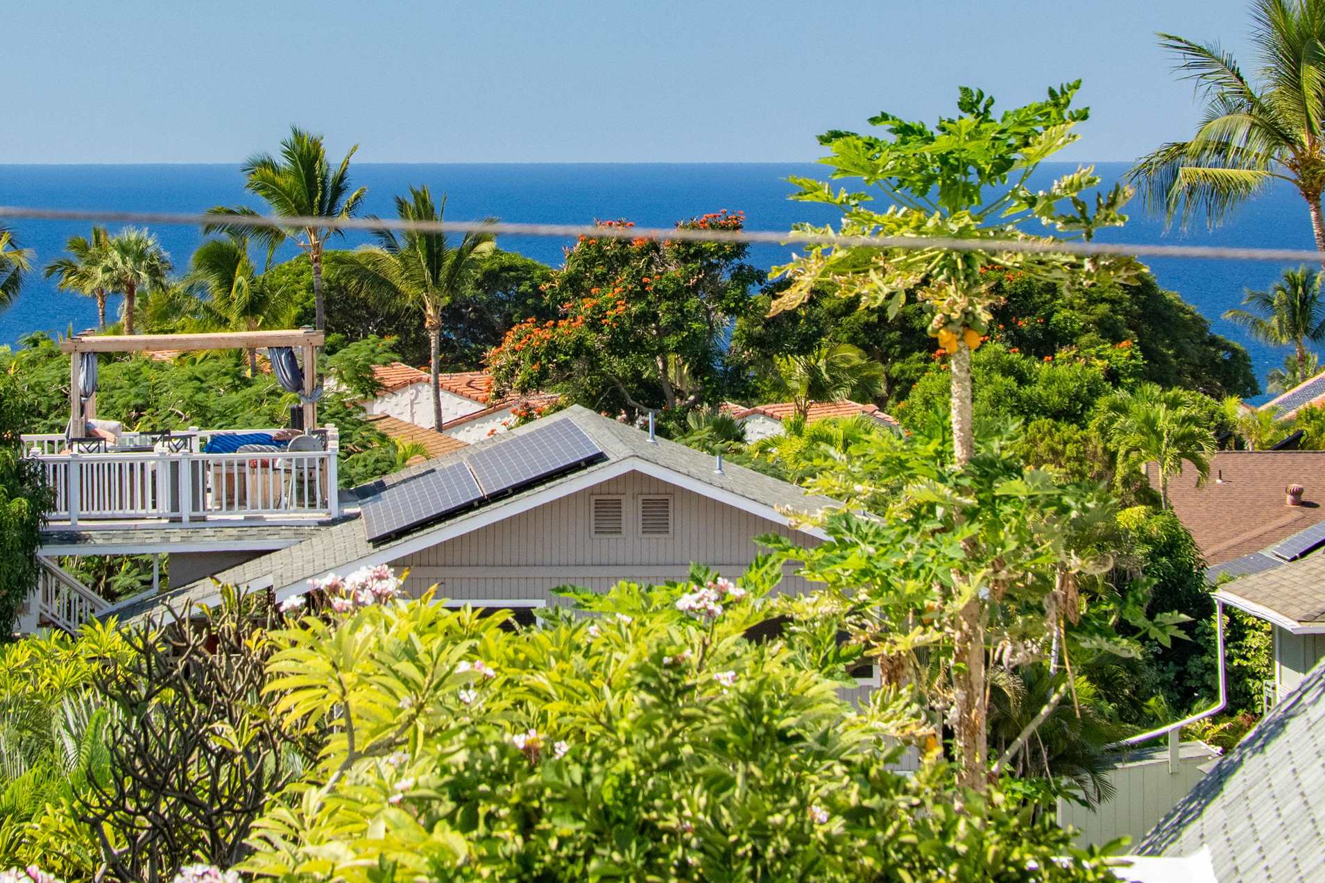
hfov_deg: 9.2
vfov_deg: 6.1
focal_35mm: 224
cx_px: 555
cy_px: 199
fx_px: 8243
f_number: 8
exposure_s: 1/320
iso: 800
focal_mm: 67
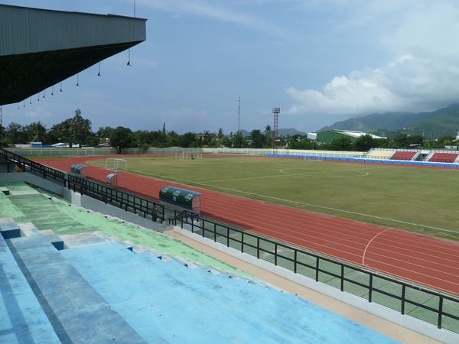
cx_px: 230
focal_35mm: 25
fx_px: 331
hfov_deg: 69.4
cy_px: 172
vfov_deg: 54.9
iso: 80
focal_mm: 4.1
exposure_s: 1/500
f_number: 5.6
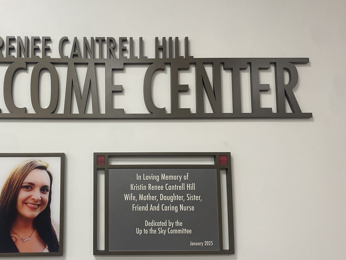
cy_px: 146
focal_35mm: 37
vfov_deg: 38.6
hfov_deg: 49.2
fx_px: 370
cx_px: 113
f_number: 1.8
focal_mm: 4.25
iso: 80
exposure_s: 1/120
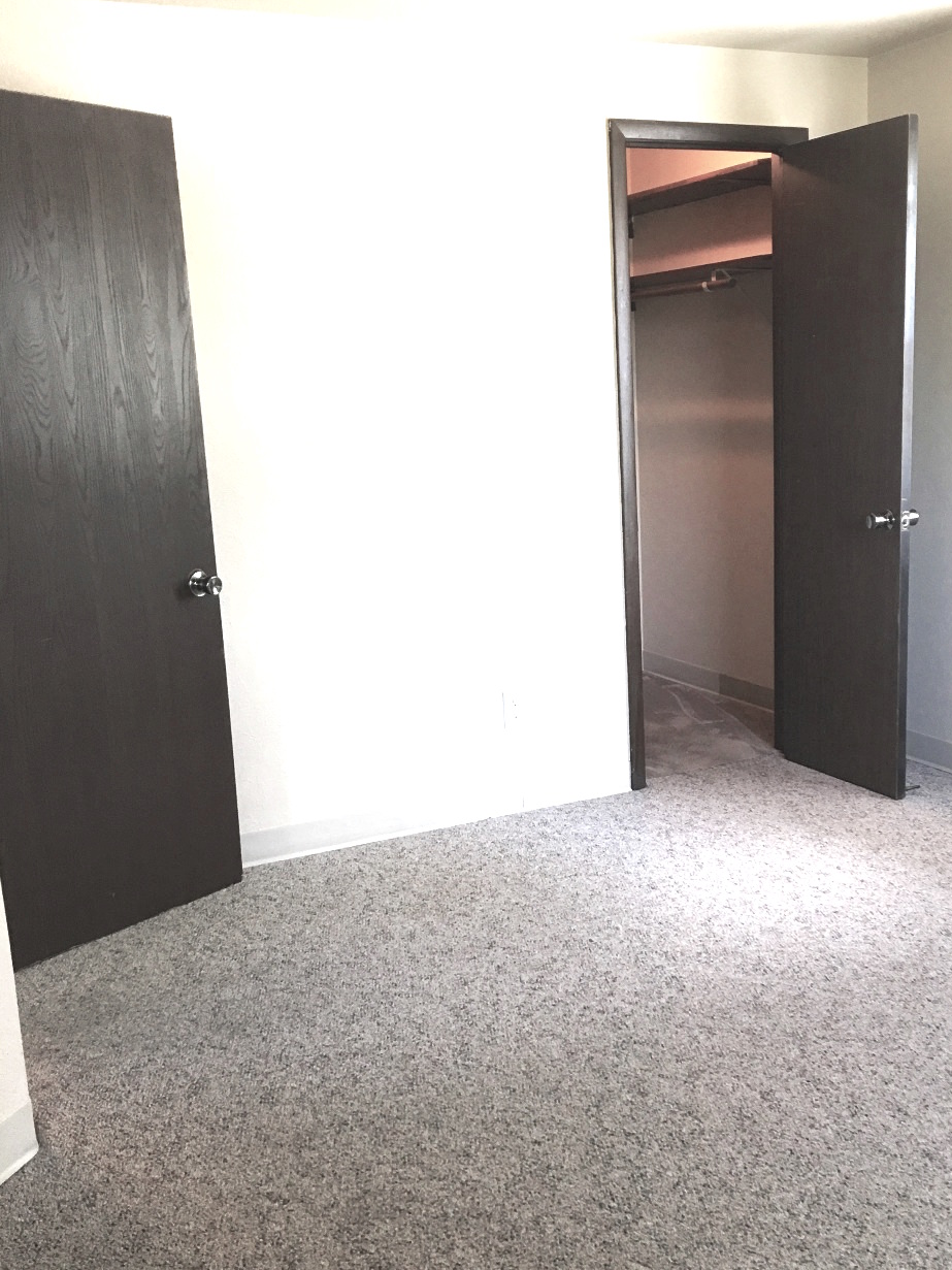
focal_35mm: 38
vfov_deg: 48.9
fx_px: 1394
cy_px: 700
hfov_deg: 37.4
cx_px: 616
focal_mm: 4.15
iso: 50
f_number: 2.2
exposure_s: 1/15
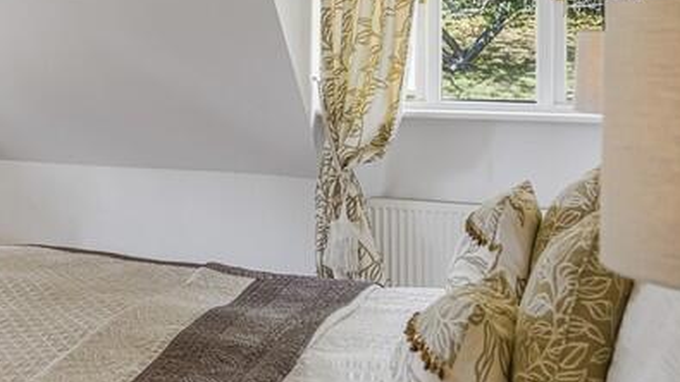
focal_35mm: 57
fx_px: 1028
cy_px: 67
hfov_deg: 32.2
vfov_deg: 20.8
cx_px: -69
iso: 160
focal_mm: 21
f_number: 4
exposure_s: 1/20
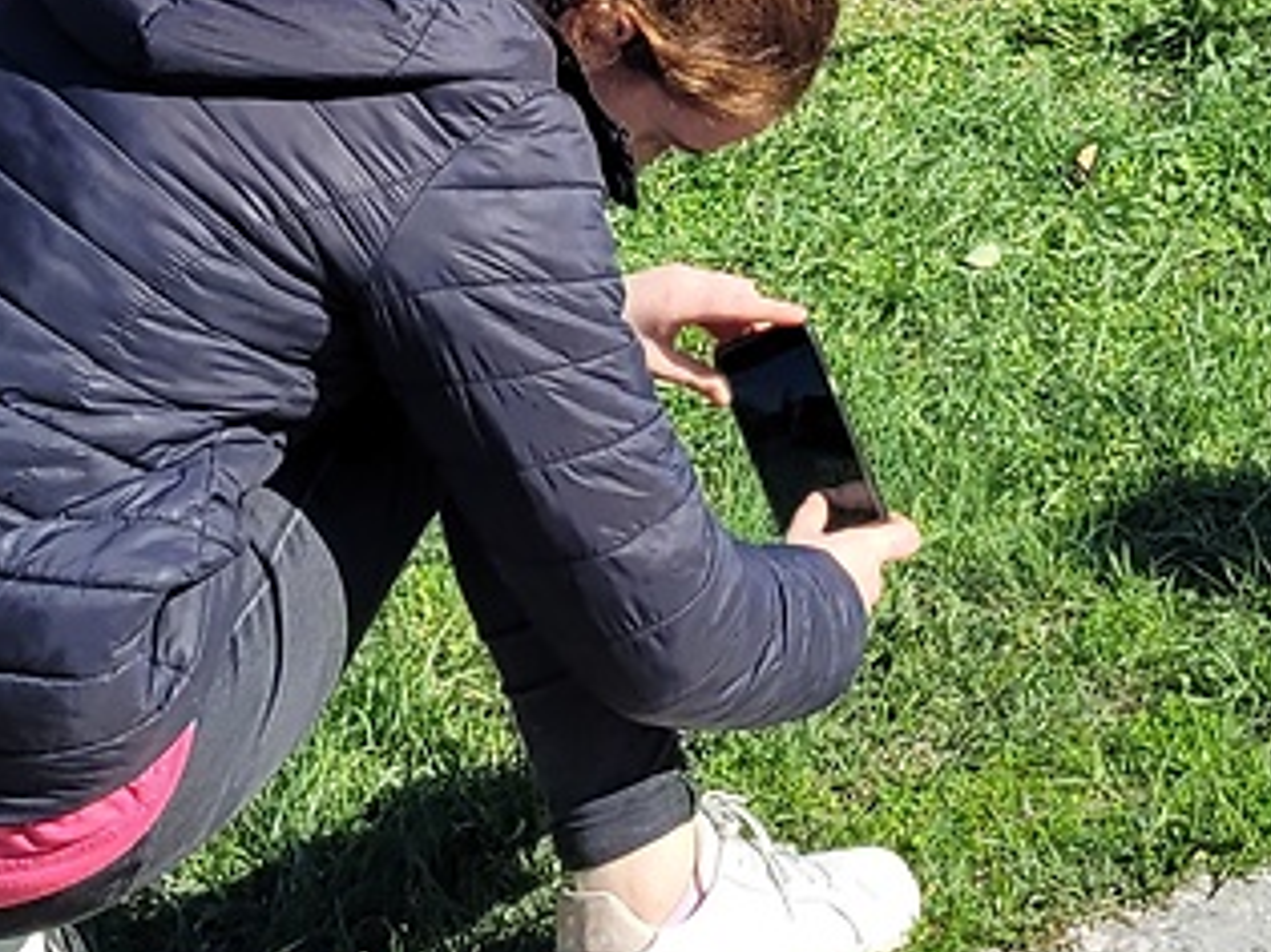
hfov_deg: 16.5
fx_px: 4368
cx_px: 791
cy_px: -746
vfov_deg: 11.6
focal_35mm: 119
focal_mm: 5.4
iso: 40
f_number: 1.8
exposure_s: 1/1799
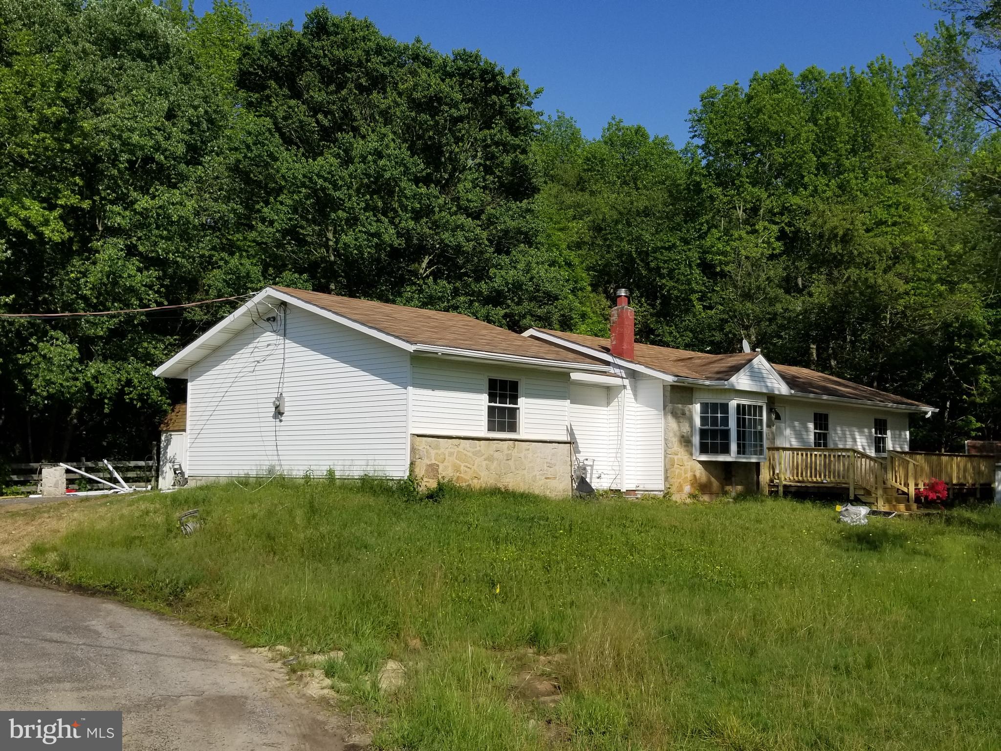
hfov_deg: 67.3
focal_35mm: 26
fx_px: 752
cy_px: 376
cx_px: 500
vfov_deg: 53.1
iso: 50
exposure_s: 1/4608
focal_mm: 4.3
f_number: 1.7
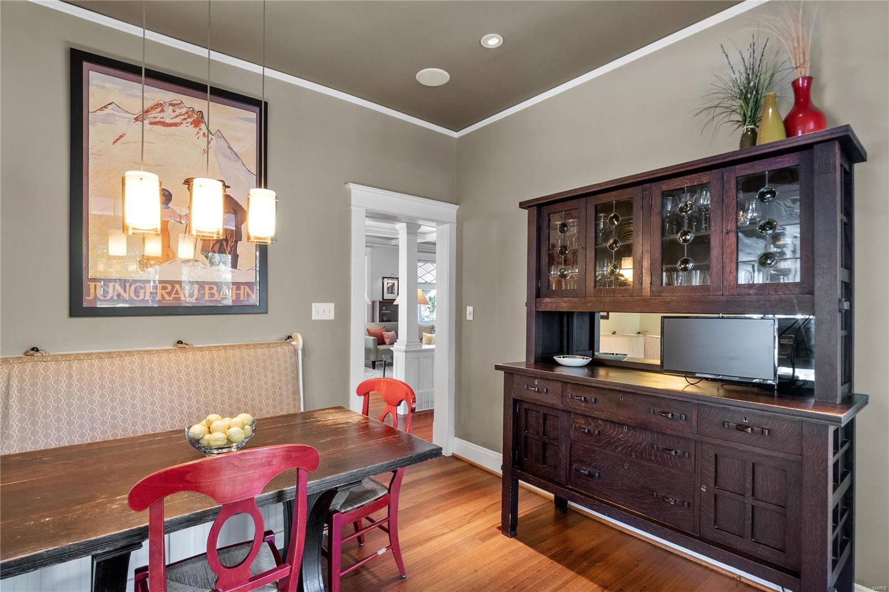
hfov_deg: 96.7
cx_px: 444
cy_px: 296
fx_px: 395
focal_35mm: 16
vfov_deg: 73.7
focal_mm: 8
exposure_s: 1/2
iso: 400
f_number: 8
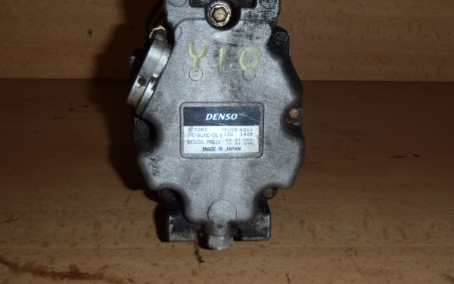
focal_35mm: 43
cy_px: 126
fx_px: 532
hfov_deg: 46.2
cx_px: 223
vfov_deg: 29.8
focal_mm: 6.83
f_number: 4.6
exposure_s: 1/40
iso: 100
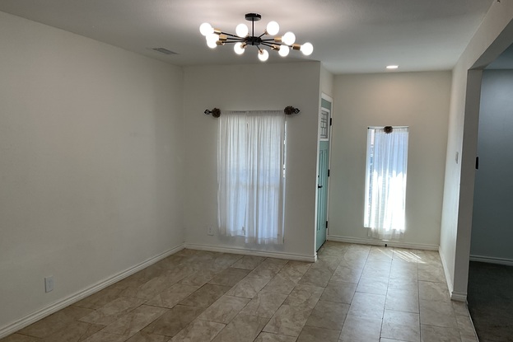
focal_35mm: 31
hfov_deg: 60.3
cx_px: 263
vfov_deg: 42.2
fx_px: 442
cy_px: 190
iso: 32
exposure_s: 1/120
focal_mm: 3
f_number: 1.8
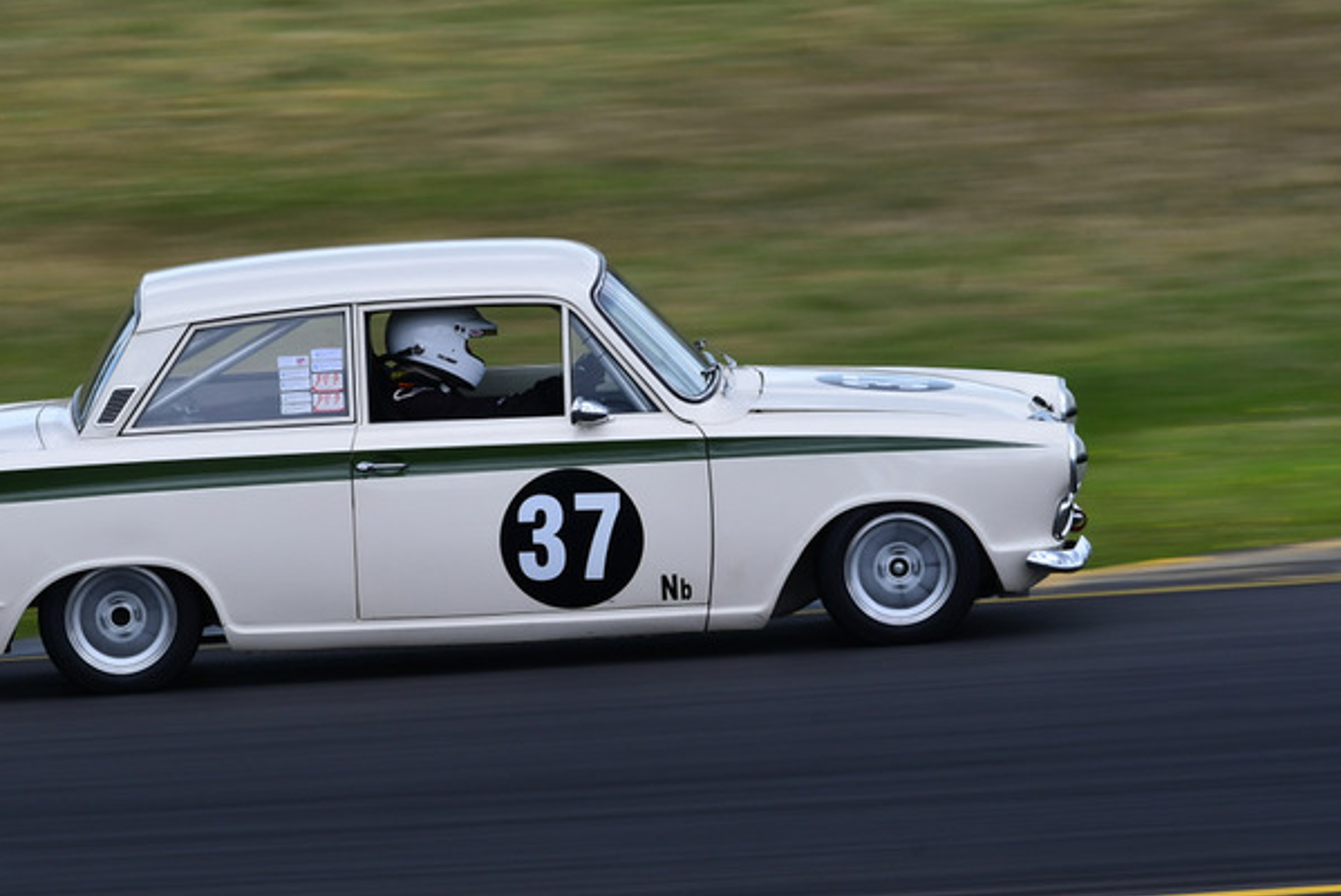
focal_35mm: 641
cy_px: 314
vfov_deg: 2.1
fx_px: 23888
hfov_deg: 3.2
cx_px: 488
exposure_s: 1/125
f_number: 11
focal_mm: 320
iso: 160
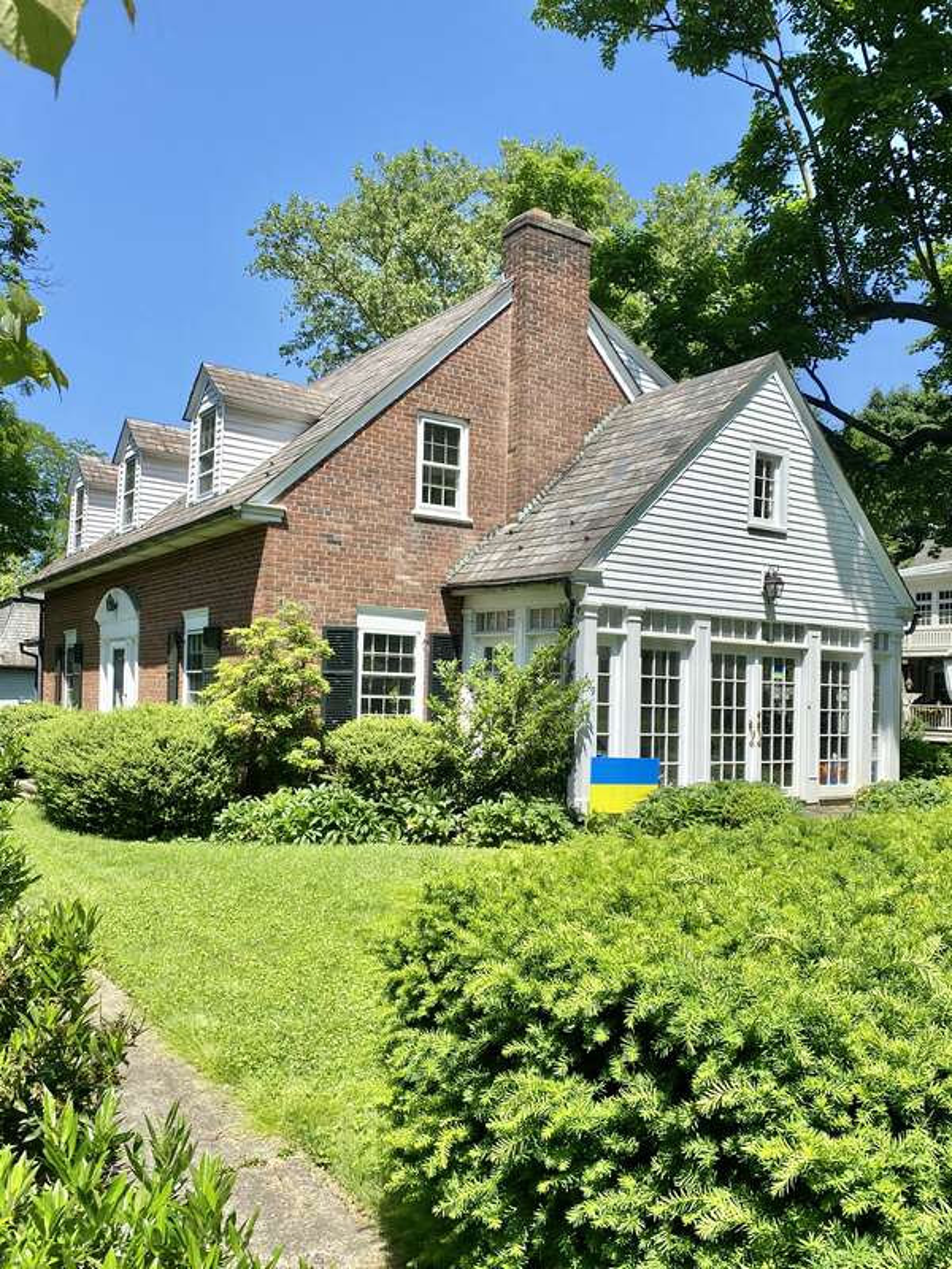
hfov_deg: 53.1
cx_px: 476
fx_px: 953
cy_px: 634
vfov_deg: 67.3
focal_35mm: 26
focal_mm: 4.25
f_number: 1.8
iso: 32
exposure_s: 1/1898
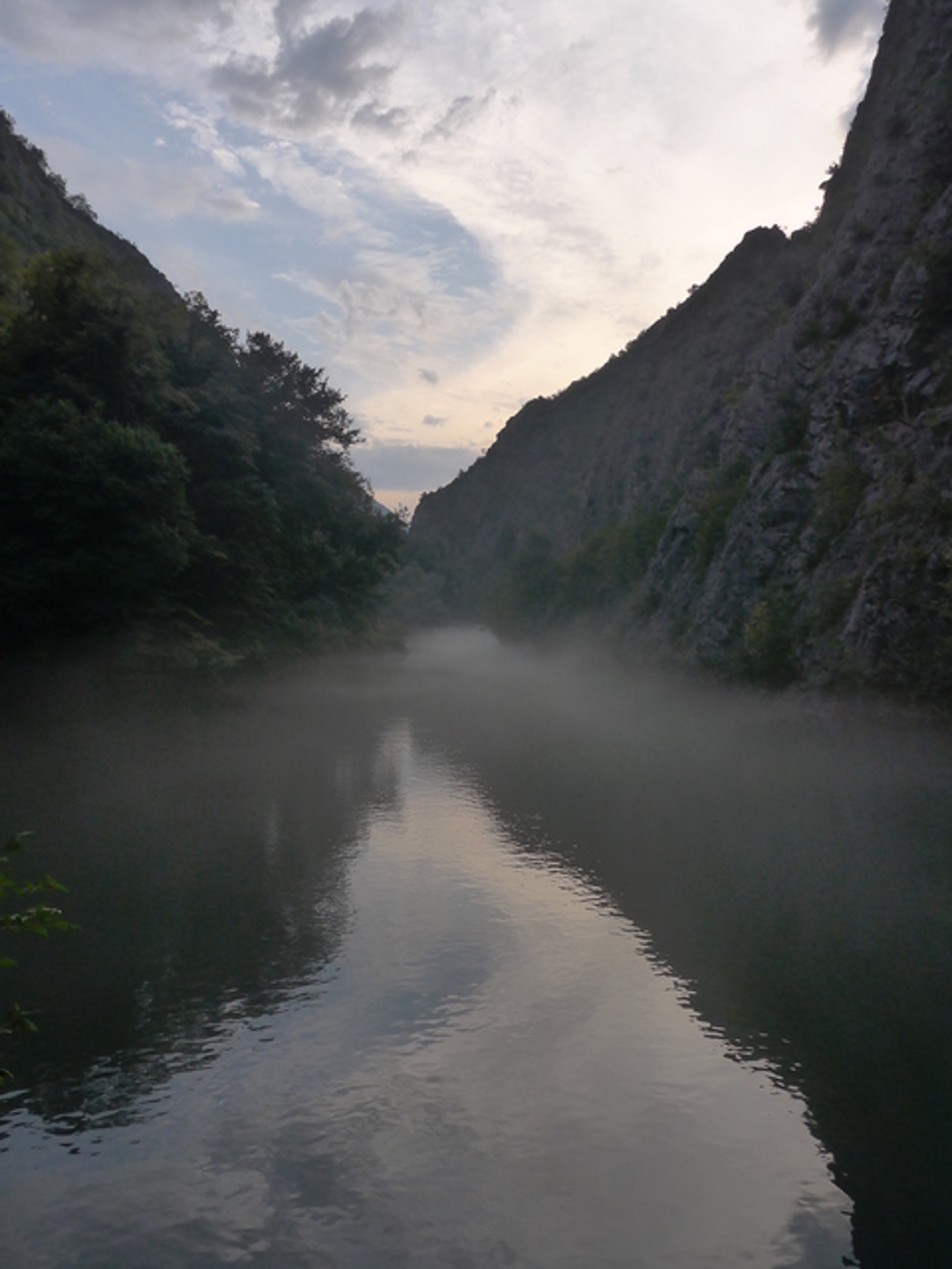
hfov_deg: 48.2
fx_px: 1063
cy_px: 634
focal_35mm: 29
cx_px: 476
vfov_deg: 61.7
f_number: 3.2
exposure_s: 1/800
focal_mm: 6
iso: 160
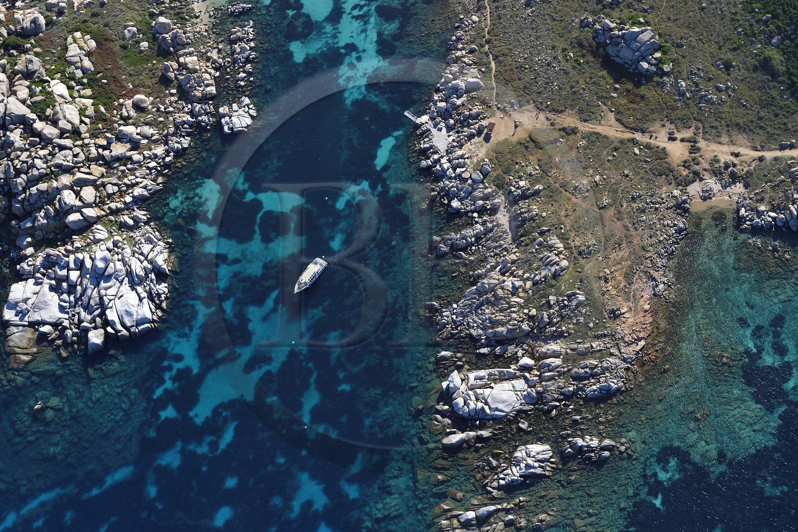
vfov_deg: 30.5
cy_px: 266
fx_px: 975
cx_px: 399
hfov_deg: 44.5
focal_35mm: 44
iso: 320
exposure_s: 1/800
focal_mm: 44
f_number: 5.6
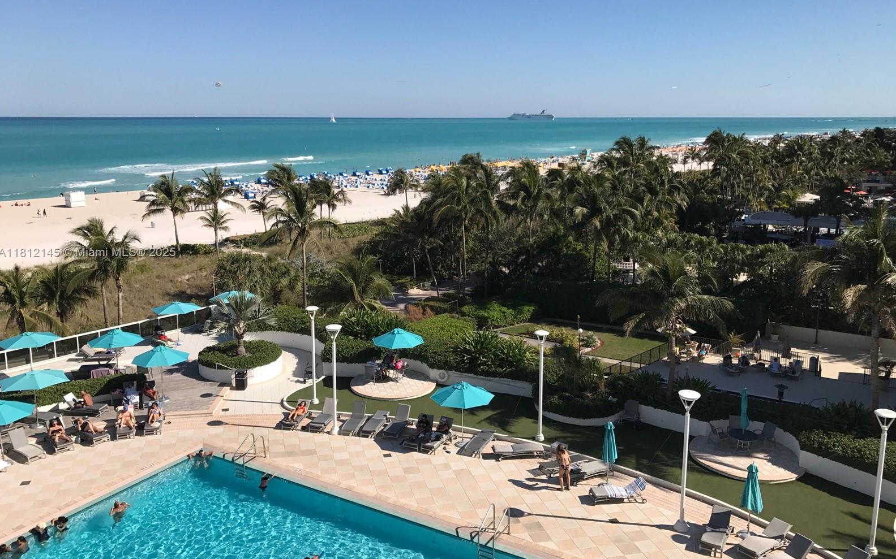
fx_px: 732
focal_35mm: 30
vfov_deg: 41.8
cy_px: 253
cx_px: 448
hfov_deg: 62.9
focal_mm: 3.99
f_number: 1.8
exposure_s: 1/2994
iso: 20
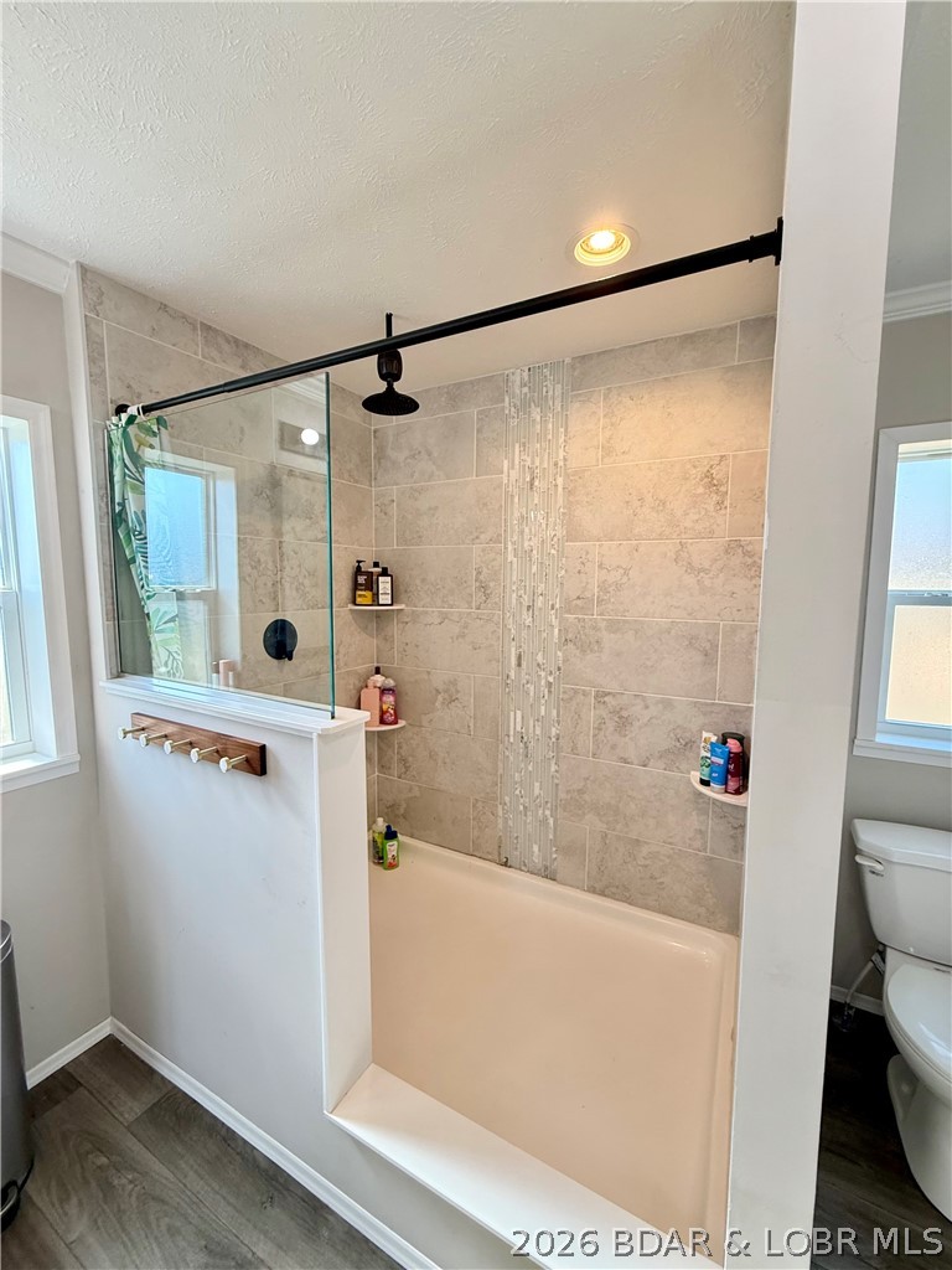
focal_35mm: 14
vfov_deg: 102.1
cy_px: 635
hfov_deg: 85.7
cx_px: 476
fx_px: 513
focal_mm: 2.22
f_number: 2.2
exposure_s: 1/120
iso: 200
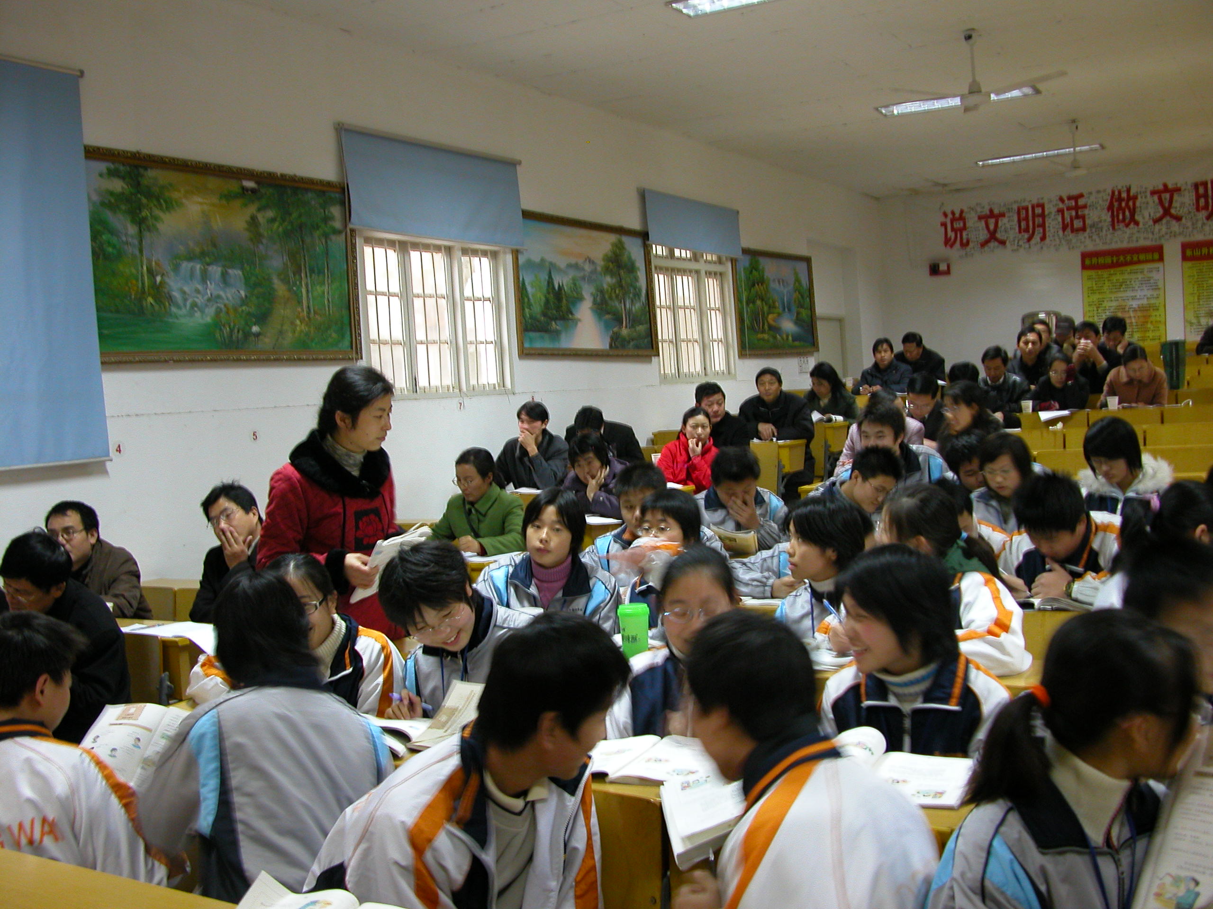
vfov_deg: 40.7
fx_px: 1226
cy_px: 454
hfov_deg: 52.6
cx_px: 606
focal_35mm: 35
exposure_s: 1/4
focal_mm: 8.9
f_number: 2.8
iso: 196
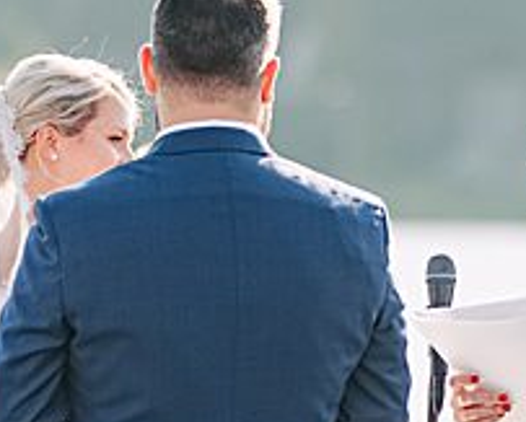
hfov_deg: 4.2
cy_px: 516
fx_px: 7109
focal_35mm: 456
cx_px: 314
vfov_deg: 3.4
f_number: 1.8
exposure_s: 1/5000
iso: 250
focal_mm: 105
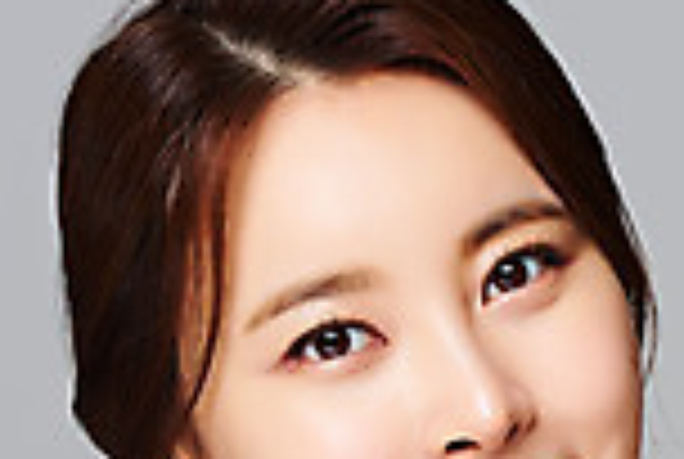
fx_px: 7862
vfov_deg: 3.3
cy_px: 662
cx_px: 569
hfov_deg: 5.0
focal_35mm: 413
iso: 64
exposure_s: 1/125
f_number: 16
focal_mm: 105
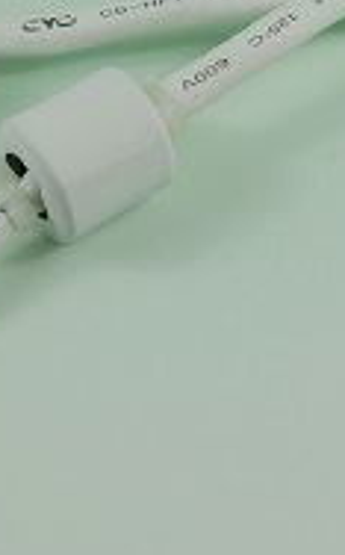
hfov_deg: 14.1
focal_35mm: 93
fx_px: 1398
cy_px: 139
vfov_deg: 22.2
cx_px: 136
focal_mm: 19
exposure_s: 1/160
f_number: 6.3
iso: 100
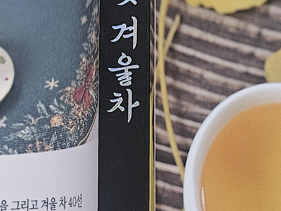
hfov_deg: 22.8
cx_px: 131
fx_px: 698
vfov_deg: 16.9
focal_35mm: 86
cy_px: 187
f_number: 1.8
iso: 500
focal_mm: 5.4
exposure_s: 1/120
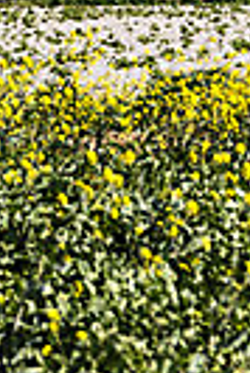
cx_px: -128
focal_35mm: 315
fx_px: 3272
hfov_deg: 4.3
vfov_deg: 6.5
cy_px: -171
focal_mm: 70
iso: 100
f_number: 5.6
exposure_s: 1/640
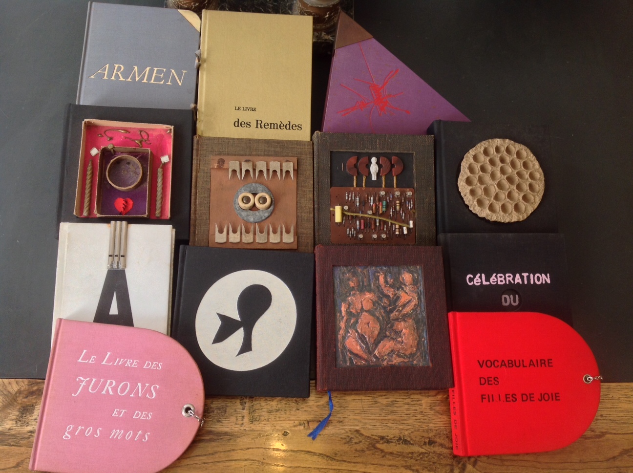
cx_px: 316
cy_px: 236
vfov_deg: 40.6
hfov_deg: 52.7
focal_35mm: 35
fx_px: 639
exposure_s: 1/15
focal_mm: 4.28
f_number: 2.4
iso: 64
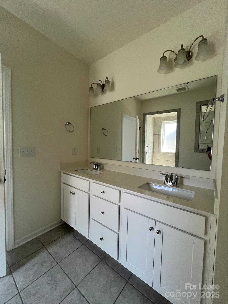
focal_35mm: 13
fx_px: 114
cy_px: 152
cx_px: 114
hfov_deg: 89.9
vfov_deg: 106.2
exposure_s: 1/99
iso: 160
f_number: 1.8
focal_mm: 1.57
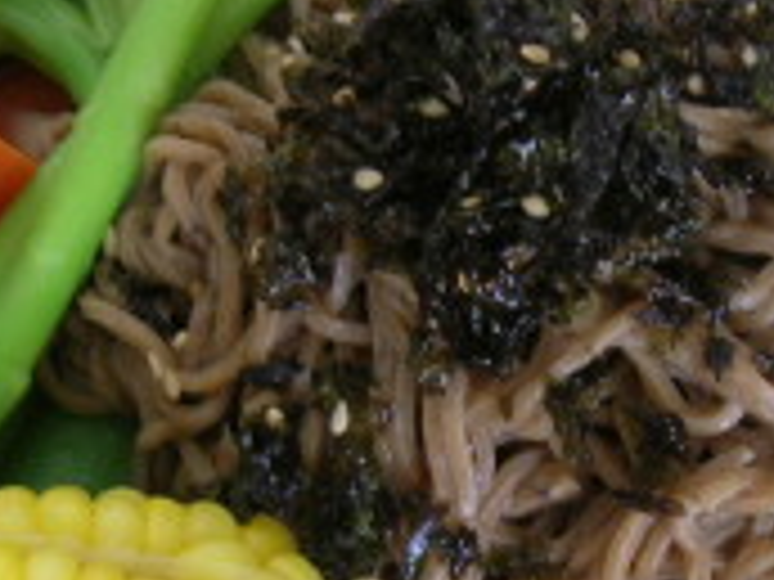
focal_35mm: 101
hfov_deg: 19.3
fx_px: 2258
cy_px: 382
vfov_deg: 14.6
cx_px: 612
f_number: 2.9
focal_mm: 5.7
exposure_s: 1/5.6
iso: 50
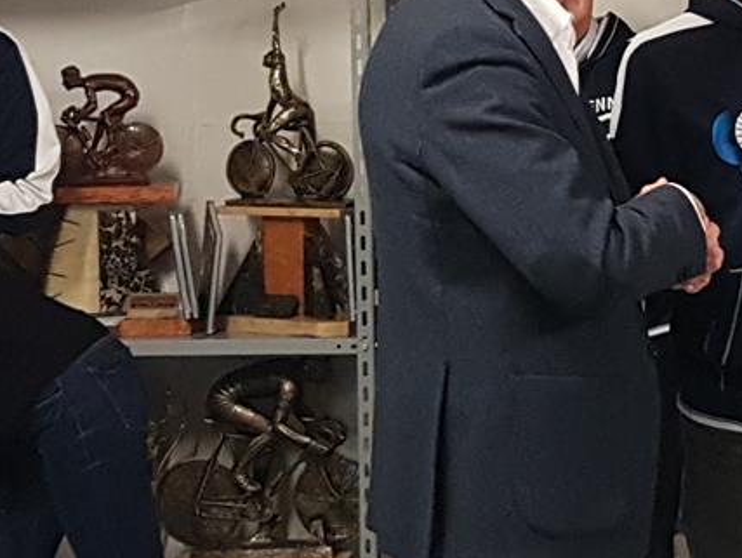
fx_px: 1566
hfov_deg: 25.7
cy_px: 103
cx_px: 679
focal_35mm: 73
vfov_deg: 20.0
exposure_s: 1/17
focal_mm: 4.2
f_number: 1.7
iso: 250
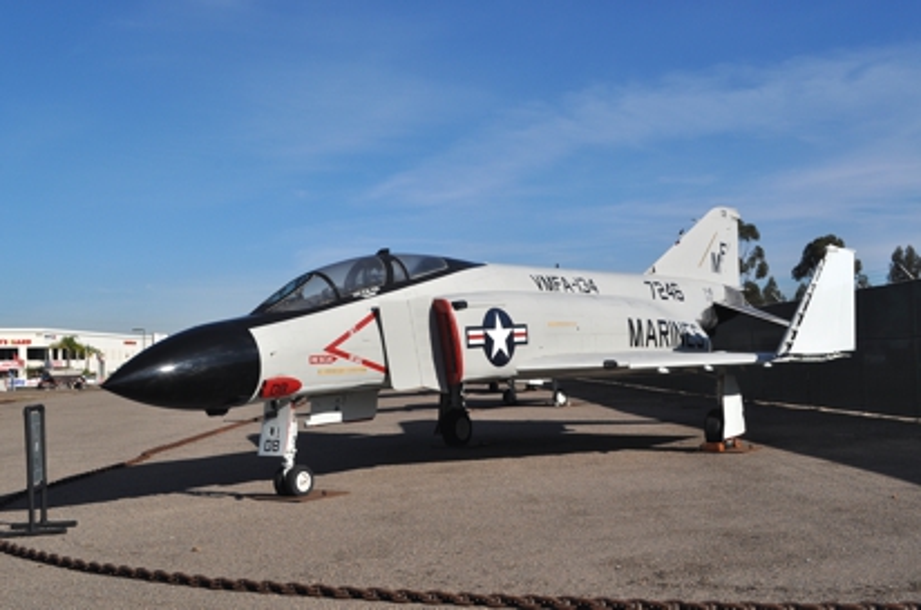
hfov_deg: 45.0
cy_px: 305
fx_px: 1111
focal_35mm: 44
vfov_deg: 30.7
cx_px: 460
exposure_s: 1/500
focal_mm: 29
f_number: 11
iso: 200
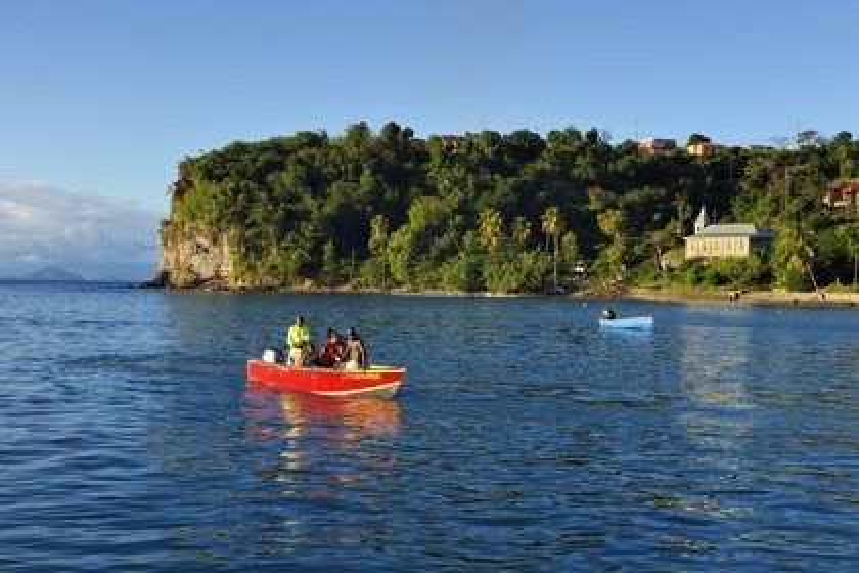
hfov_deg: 32.4
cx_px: 430
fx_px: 1479
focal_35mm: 62
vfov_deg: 21.9
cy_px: 286
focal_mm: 62
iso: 200
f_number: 13
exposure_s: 1/200
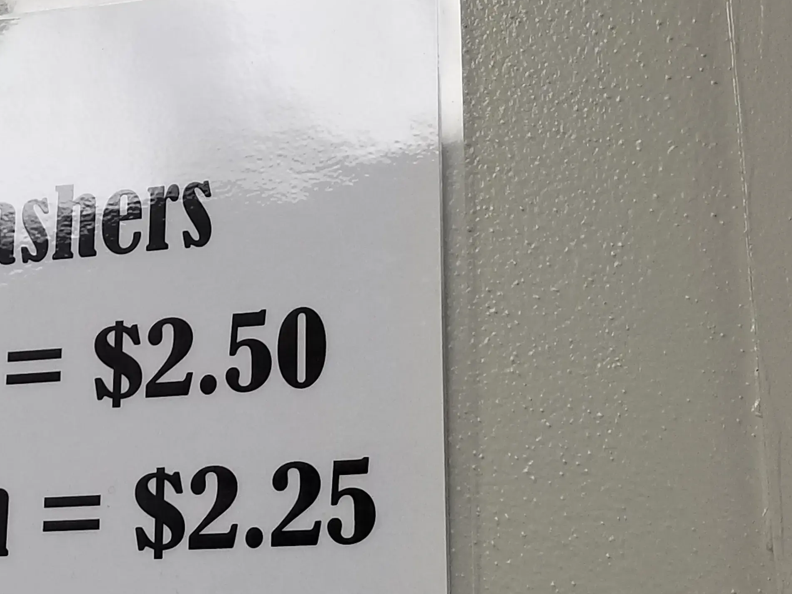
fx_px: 1259
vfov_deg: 26.4
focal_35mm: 55
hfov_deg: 32.5
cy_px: 387
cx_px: 27
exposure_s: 1/60
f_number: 1.7
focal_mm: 4.25
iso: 80
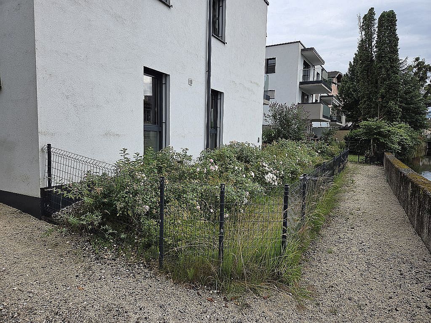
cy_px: 162
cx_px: 216
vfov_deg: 58.9
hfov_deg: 73.9
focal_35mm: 23
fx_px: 286
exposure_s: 1/2782
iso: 80
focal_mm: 5.4
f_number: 1.8
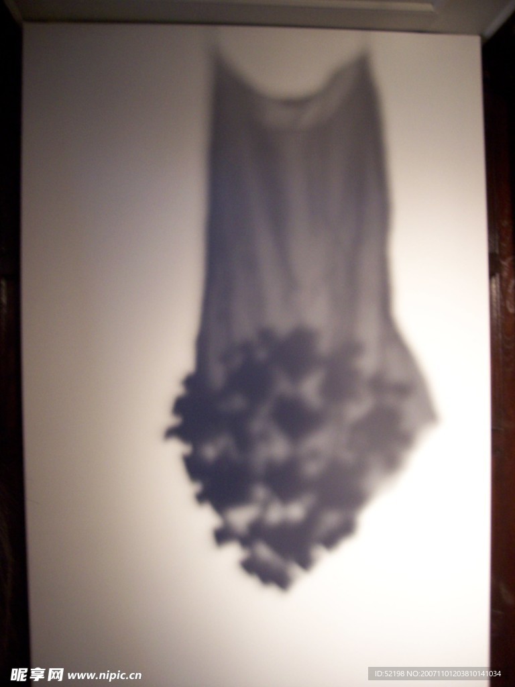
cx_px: 258
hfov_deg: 41.8
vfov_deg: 54.0
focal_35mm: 34
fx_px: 674
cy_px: 344
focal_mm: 5.6
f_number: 2.7
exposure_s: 1/8
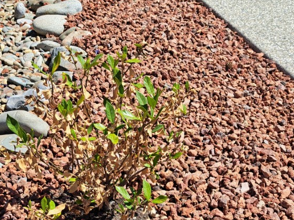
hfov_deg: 42.8
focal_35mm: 44
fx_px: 374
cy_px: 192
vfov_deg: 31.5
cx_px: 121
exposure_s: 1/864
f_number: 1.8
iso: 50
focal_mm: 5.23
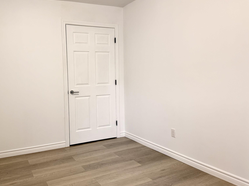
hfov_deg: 59.4
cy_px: 87
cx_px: 98
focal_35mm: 30
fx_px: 216
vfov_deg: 46.8
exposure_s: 1/60
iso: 320
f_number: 1.78
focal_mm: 6.76
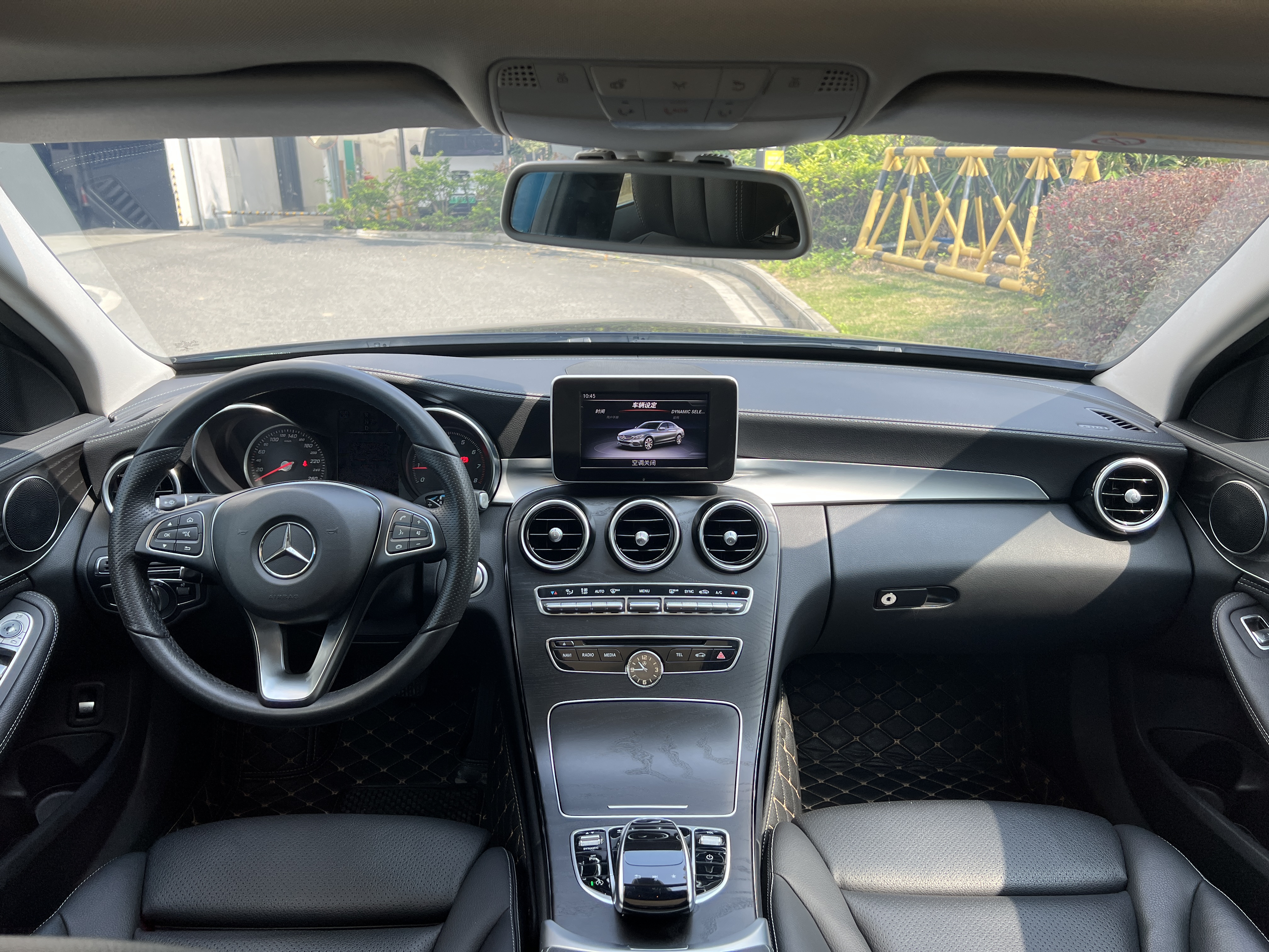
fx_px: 953
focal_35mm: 26
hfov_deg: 67.3
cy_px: 476
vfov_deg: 53.1
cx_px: 634
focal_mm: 5.7
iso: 40
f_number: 1.5
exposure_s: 1/247
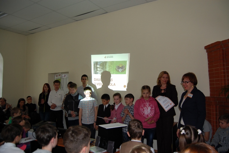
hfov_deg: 67.4
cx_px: 114
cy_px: 76
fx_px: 172
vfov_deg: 47.9
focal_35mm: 27
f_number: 3.5
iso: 400
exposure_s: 1/60
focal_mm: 18
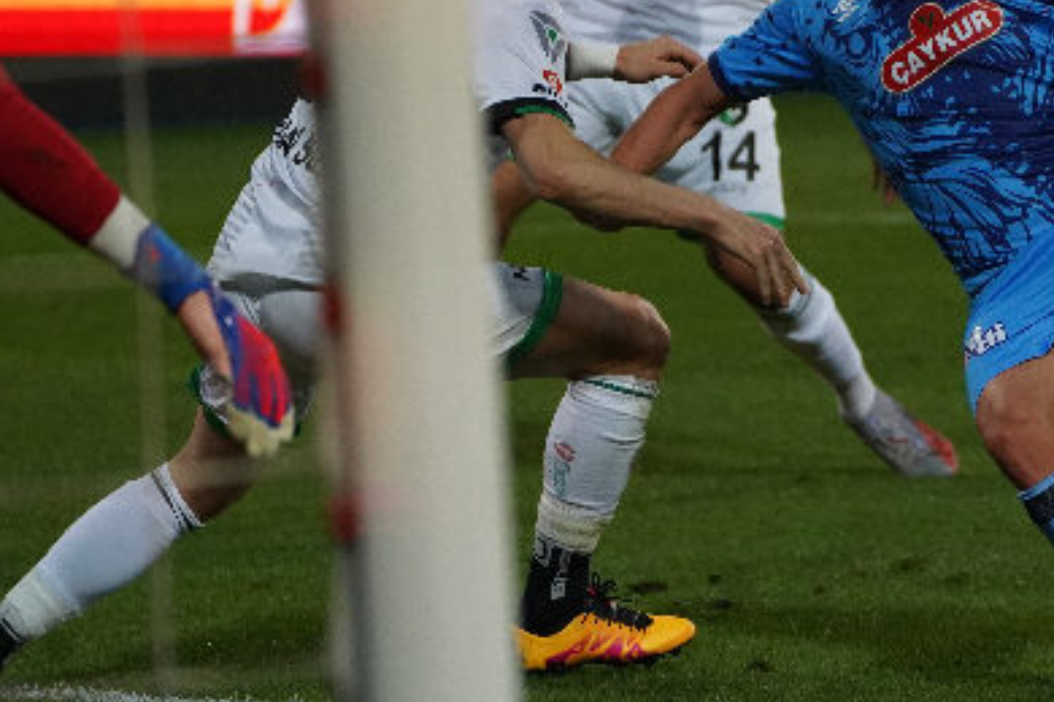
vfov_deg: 3.1
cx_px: 908
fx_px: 12910
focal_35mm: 441
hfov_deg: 4.7
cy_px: 20
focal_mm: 215
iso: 6400
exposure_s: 1/2000
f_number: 5.6
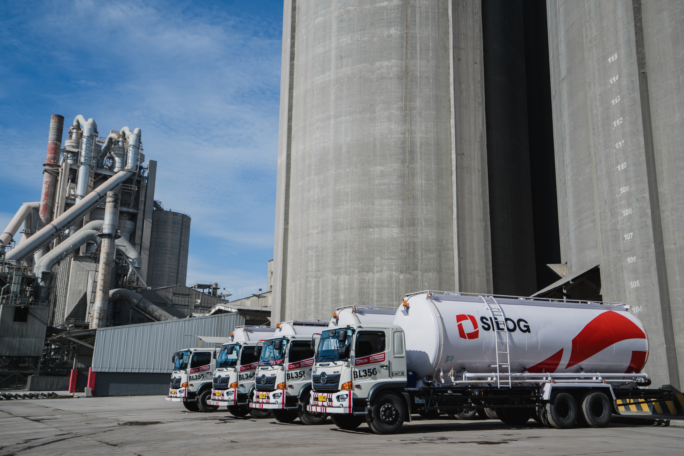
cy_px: 228
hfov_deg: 54.4
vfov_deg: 37.9
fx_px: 665
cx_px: 342
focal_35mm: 35
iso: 100
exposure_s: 1/1250
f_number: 4
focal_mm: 35
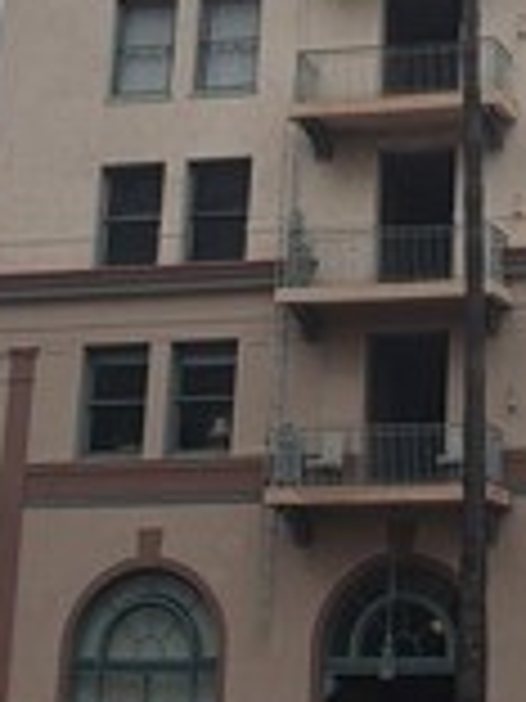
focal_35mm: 107
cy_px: -27
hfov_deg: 13.6
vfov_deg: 17.9
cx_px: 522
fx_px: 2168
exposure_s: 1/820
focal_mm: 4.3
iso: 50
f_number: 2.4
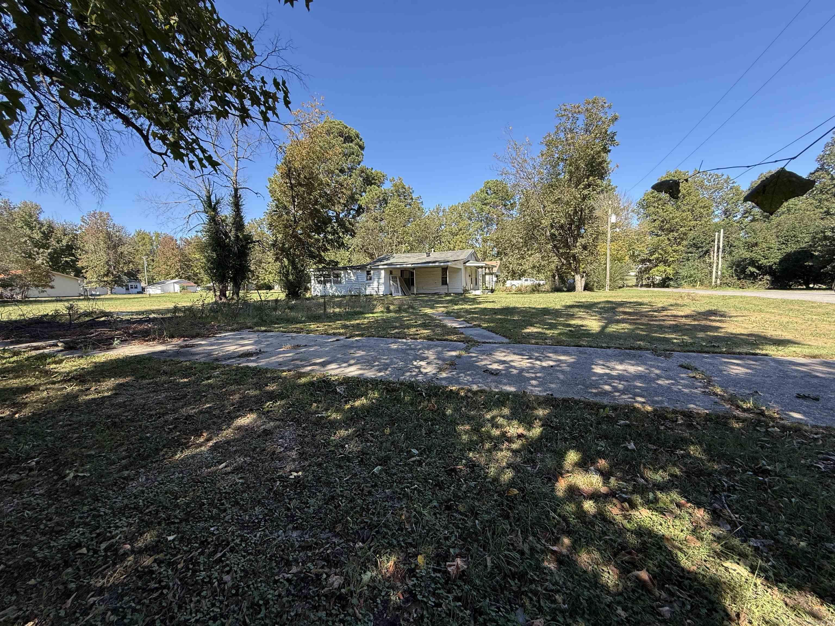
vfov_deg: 85.7
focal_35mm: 14
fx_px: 338
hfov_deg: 102.1
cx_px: 418
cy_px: 313
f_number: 2.2
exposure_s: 1/502
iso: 64
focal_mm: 2.22
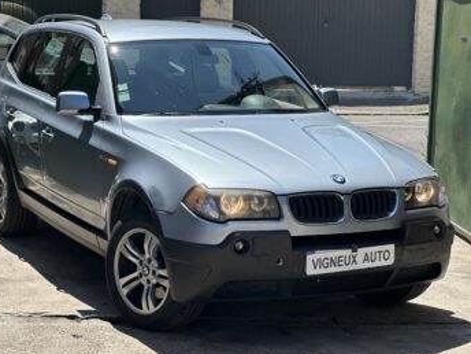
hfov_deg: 23.3
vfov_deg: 17.6
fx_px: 1143
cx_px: 216
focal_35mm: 84
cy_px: 168
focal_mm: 9
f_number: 2.8
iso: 32
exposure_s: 1/742
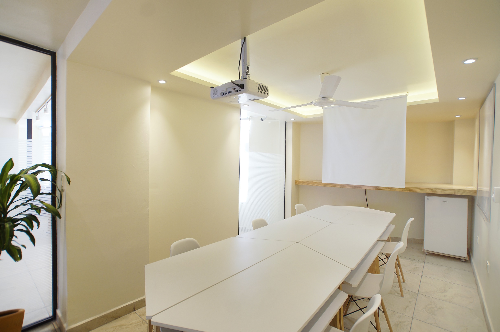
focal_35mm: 16
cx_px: 250
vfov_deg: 73.6
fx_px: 222
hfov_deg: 96.8
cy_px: 166
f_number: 4.5
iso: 200
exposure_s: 1/25
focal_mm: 11
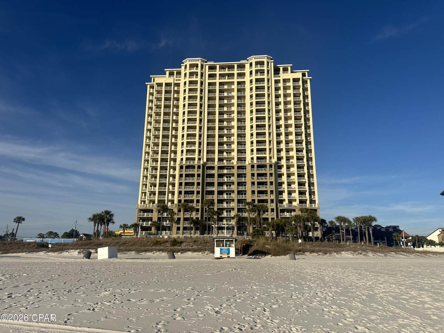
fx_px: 308
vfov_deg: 56.8
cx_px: 222
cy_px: 166
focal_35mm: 24
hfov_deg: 71.6
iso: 80
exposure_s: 1/7576
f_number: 1.78
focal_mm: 6.86
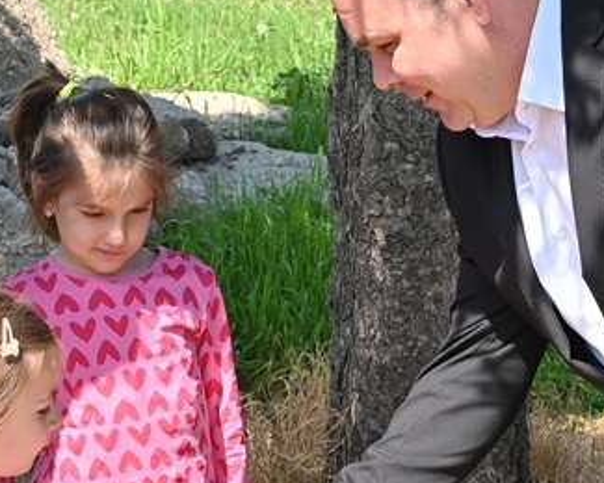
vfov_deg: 10.4
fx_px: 2646
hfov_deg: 13.0
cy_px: 308
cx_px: 288
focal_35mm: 148
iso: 100
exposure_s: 1/200
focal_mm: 38
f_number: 7.1
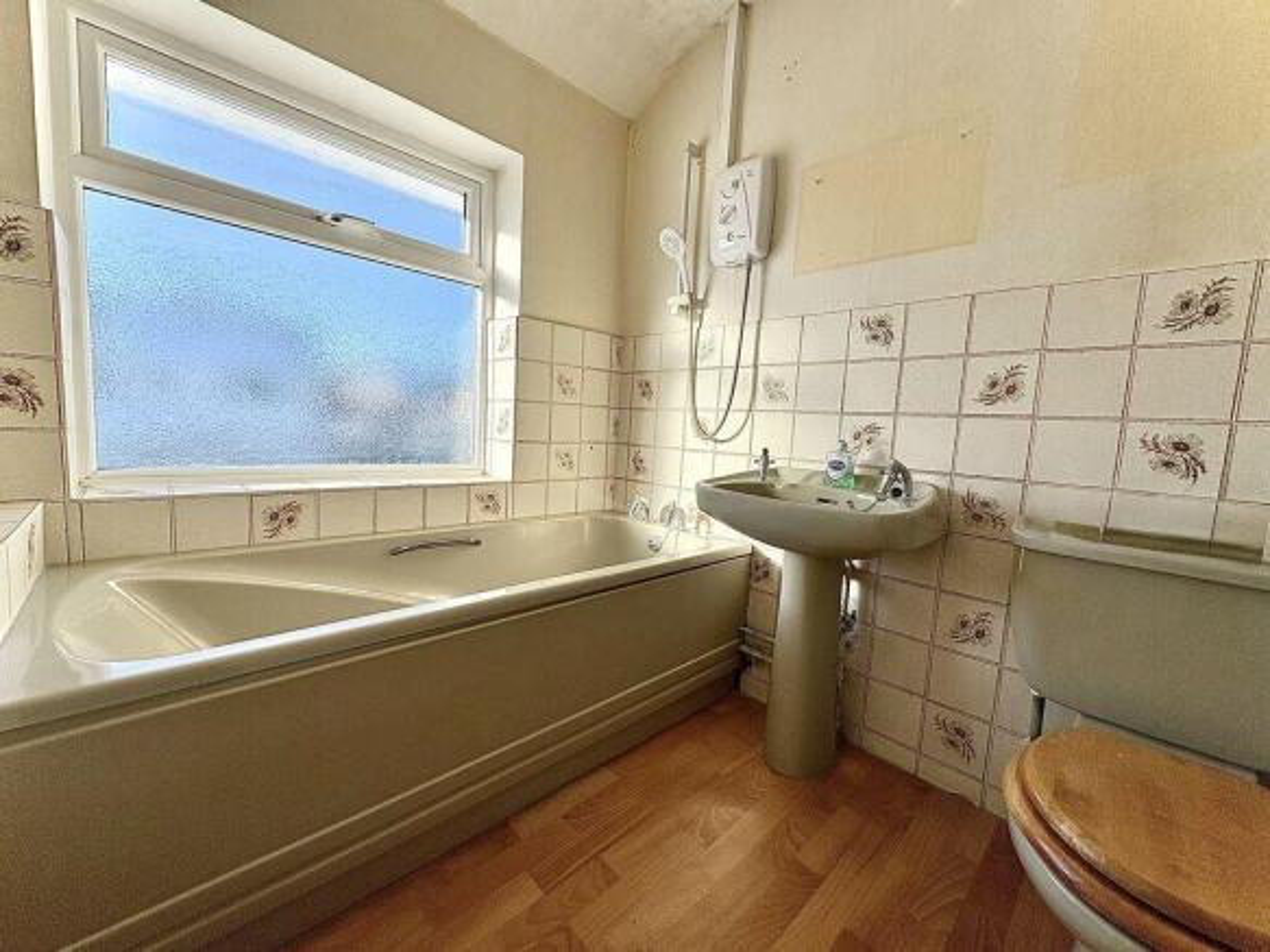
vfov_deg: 85.7
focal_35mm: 14
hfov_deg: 102.1
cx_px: 635
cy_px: 476
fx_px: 514
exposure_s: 1/741
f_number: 2.2
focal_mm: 2.22
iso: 50
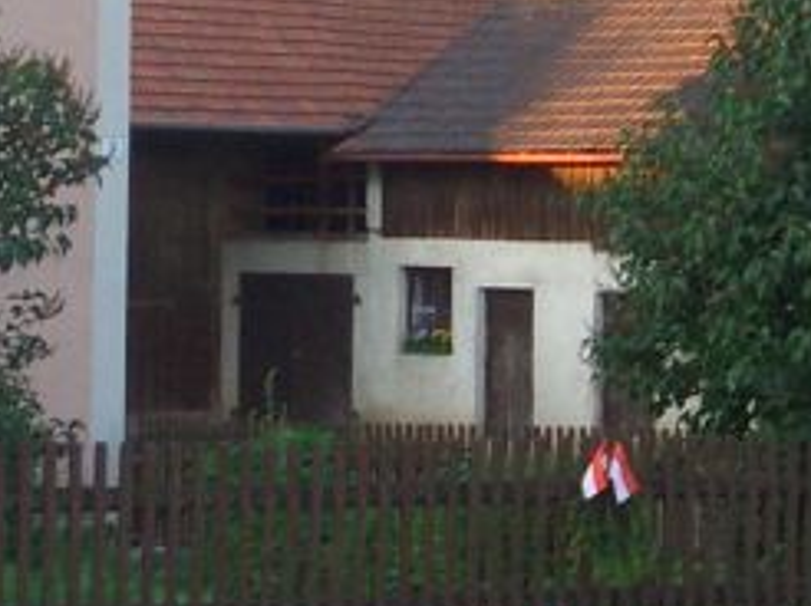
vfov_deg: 9.9
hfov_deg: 13.1
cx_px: 155
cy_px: 178
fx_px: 3511
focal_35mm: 150
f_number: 4
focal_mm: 4.8
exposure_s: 1/80
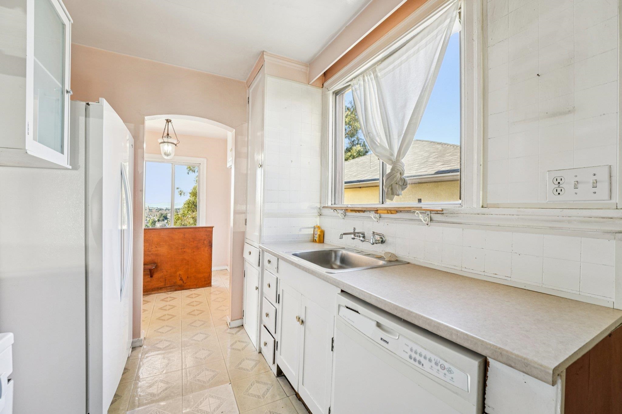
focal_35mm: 14
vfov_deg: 81.2
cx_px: 311
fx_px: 242
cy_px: 207
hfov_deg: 104.3
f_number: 8
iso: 800
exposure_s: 1/25
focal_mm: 14
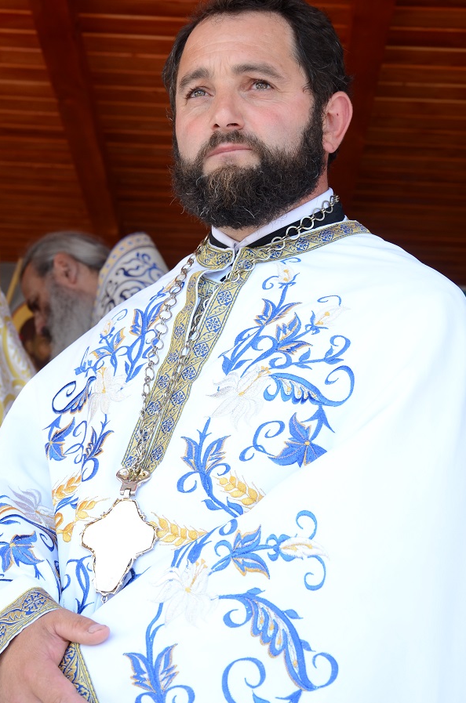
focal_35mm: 71
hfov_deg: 19.2
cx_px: 196
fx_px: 1379
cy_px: 323
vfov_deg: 28.6
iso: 160
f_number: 5.6
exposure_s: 1/100
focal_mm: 35
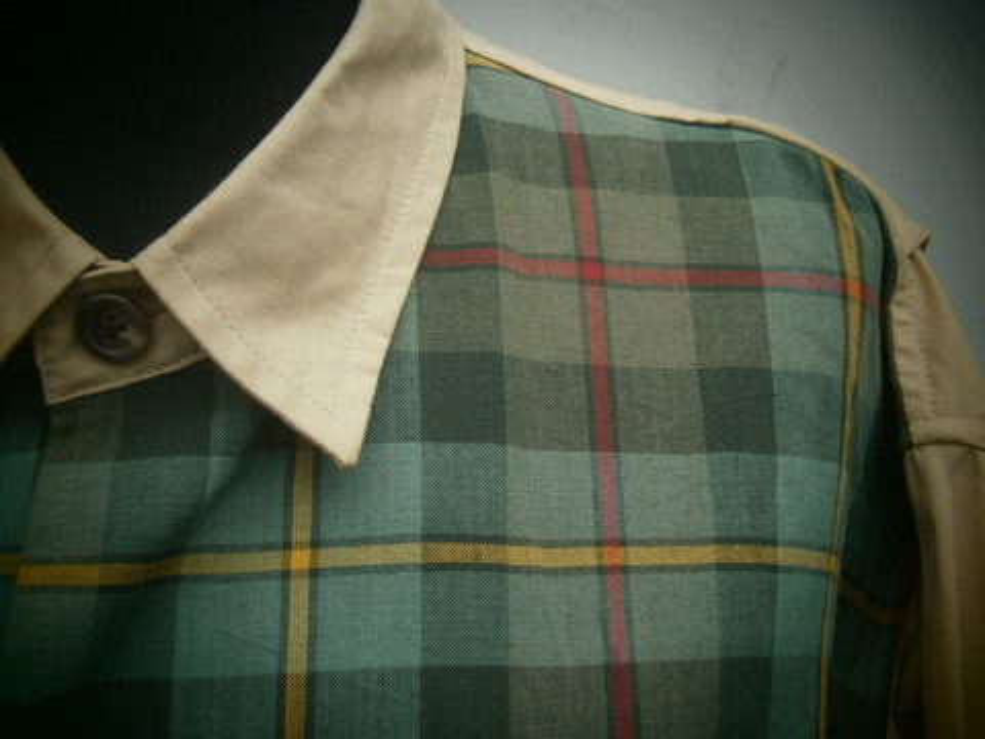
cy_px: 370
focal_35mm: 47
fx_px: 1337
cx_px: 492
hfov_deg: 40.4
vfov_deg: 30.9
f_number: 3.4
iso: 80
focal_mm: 8.3
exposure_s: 1/500
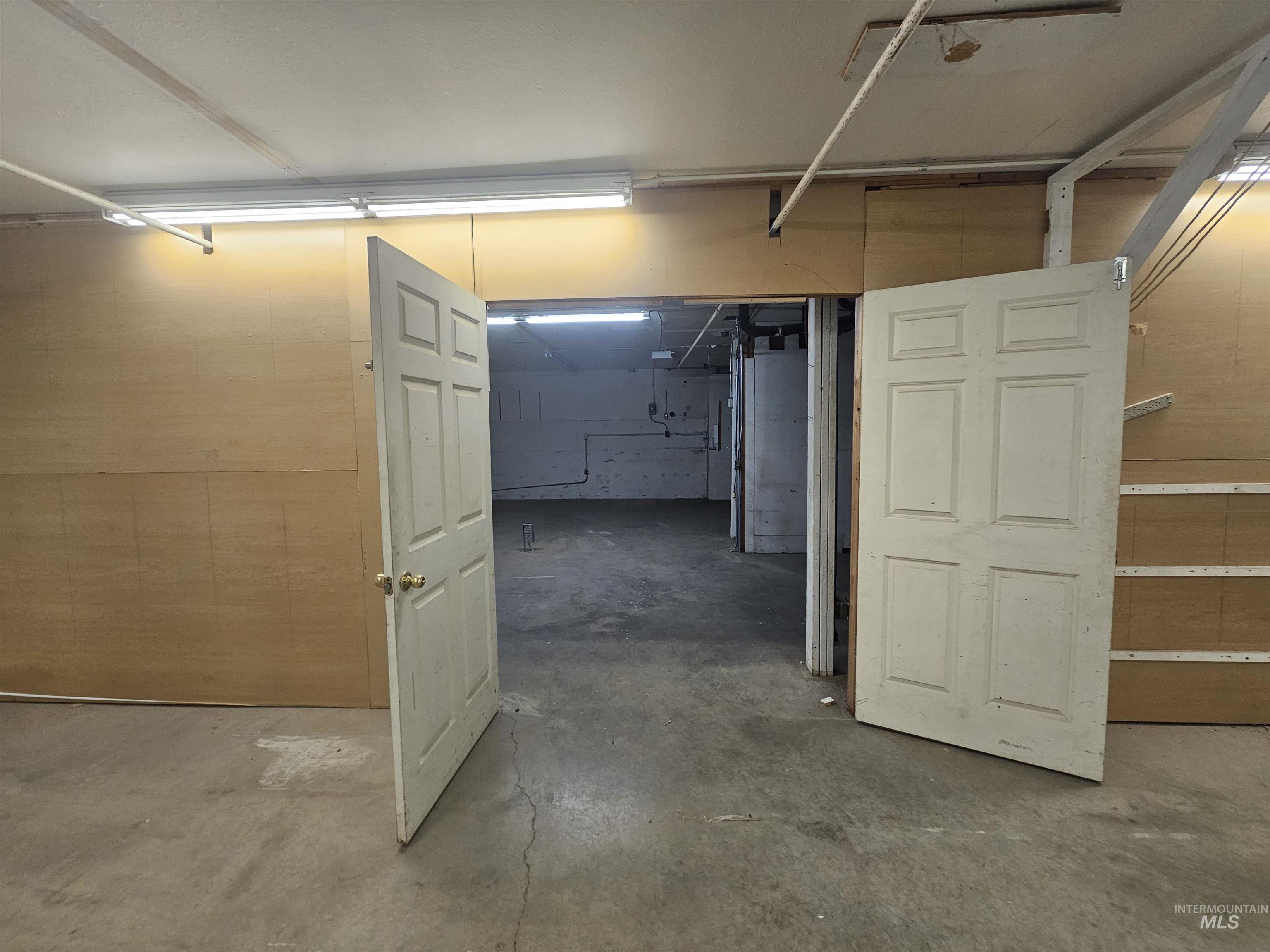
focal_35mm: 13
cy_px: 476
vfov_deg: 89.9
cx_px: 635
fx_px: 477
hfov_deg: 106.2
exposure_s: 1/60
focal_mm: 2.2
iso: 125
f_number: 2.2
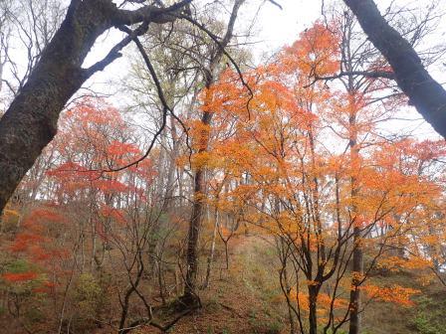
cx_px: 223
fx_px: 322
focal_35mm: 25
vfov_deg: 54.9
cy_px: 167
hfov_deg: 69.4
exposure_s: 1/250
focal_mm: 4.5
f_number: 2.8
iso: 100
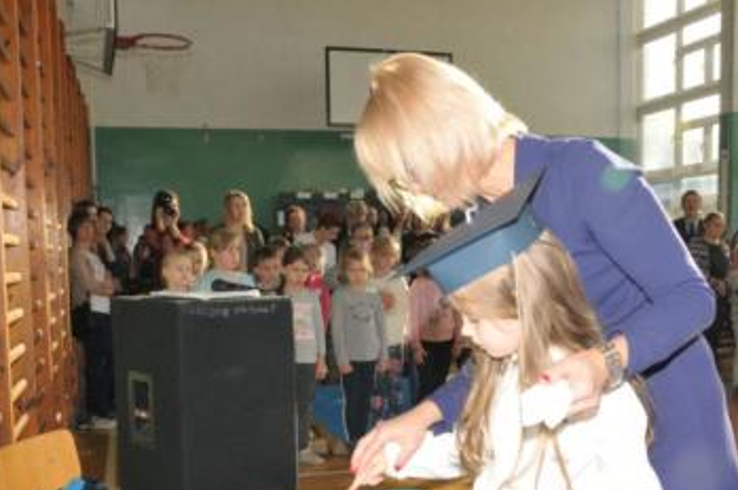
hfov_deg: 45.4
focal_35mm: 43
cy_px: 344
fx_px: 881
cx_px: 404
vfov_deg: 30.8
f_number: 8
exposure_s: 1/250
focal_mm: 20
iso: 640
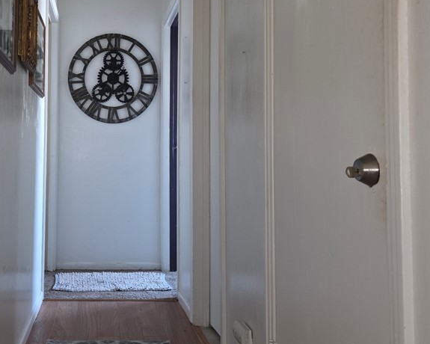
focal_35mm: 40
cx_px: 114
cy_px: 138
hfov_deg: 44.4
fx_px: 509
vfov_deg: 37.2
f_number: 1.7
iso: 1250
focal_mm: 6.3
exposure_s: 1/12.7
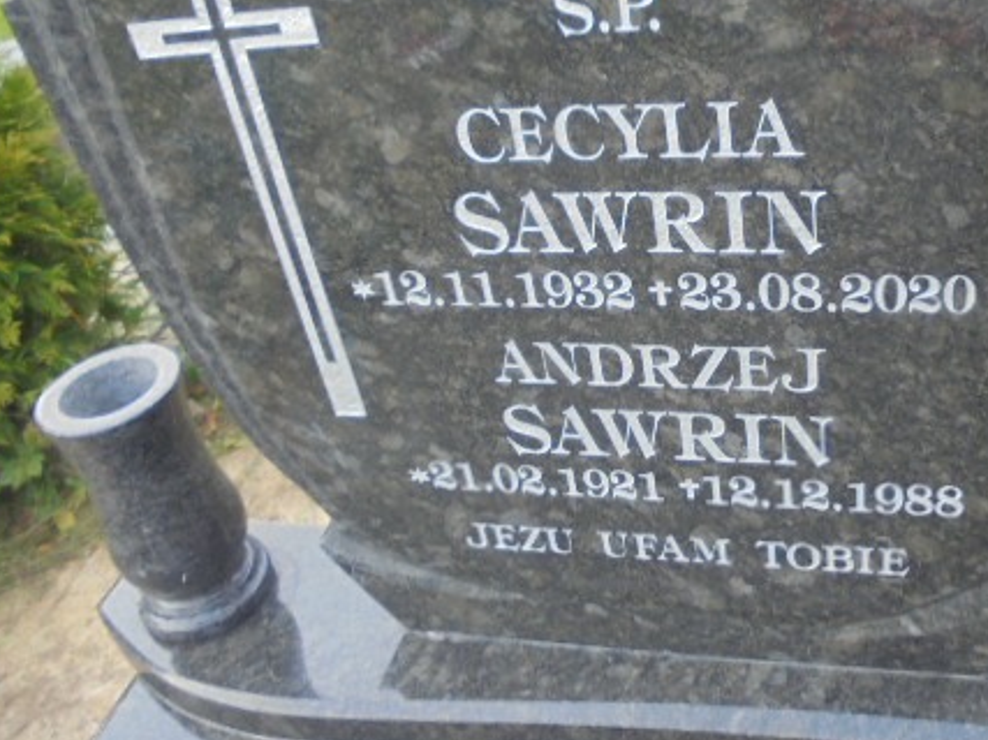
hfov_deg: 47.3
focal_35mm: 39
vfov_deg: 36.6
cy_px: 275
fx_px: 1113
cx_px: 634
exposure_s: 1/30
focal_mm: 4.6
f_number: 3.5
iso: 100
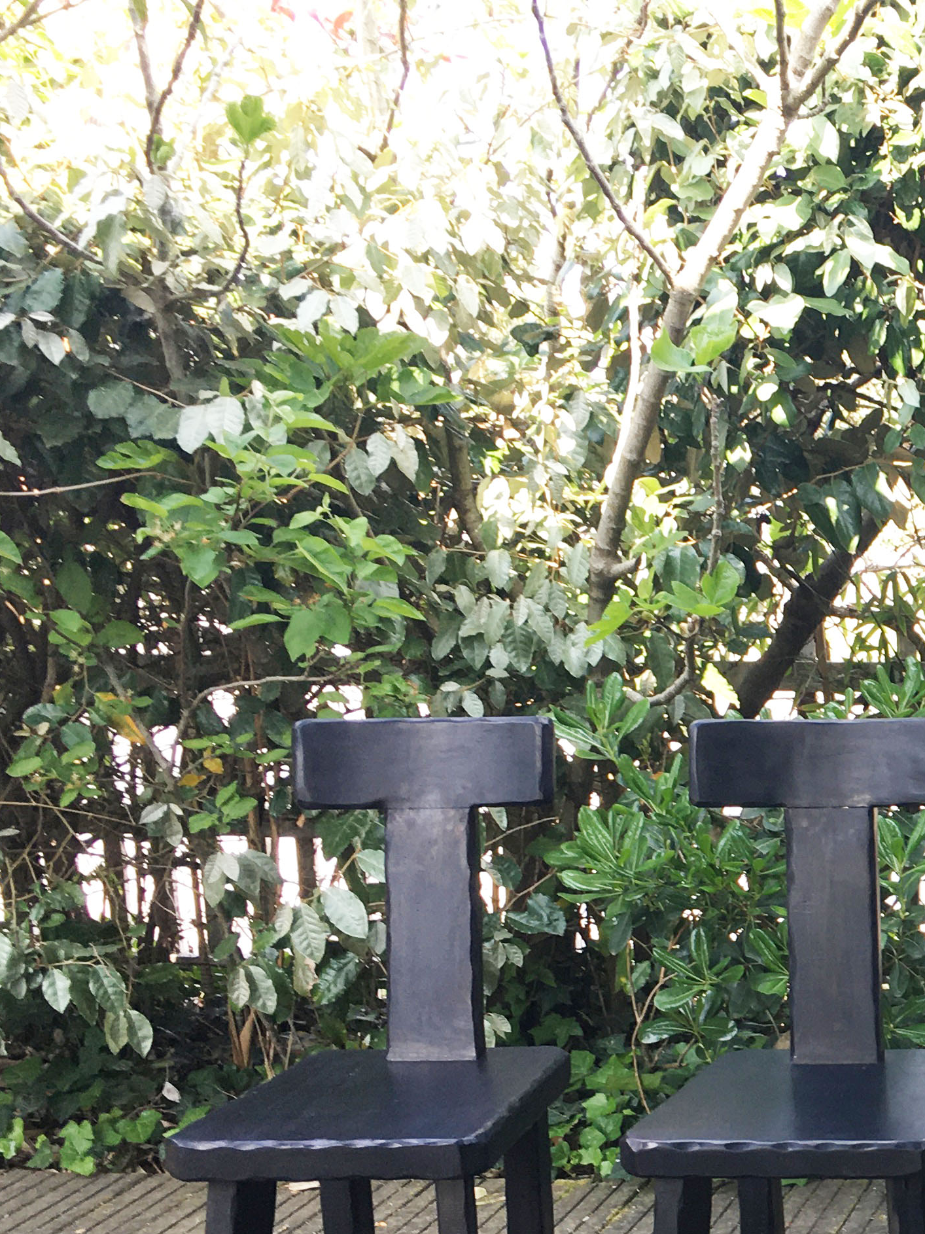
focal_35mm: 62
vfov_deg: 30.8
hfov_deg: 21.3
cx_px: 1221
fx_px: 2209
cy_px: 890
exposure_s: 1/100
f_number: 2.2
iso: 25
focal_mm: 4.15
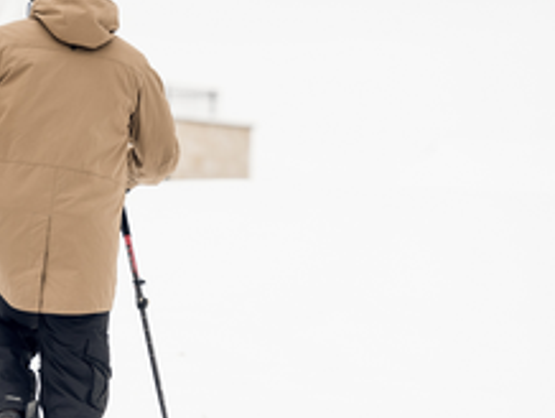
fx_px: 4751
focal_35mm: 296
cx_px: -41
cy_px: 273
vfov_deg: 5.0
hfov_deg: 6.7
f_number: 4.5
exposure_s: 1/400
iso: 250
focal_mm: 140
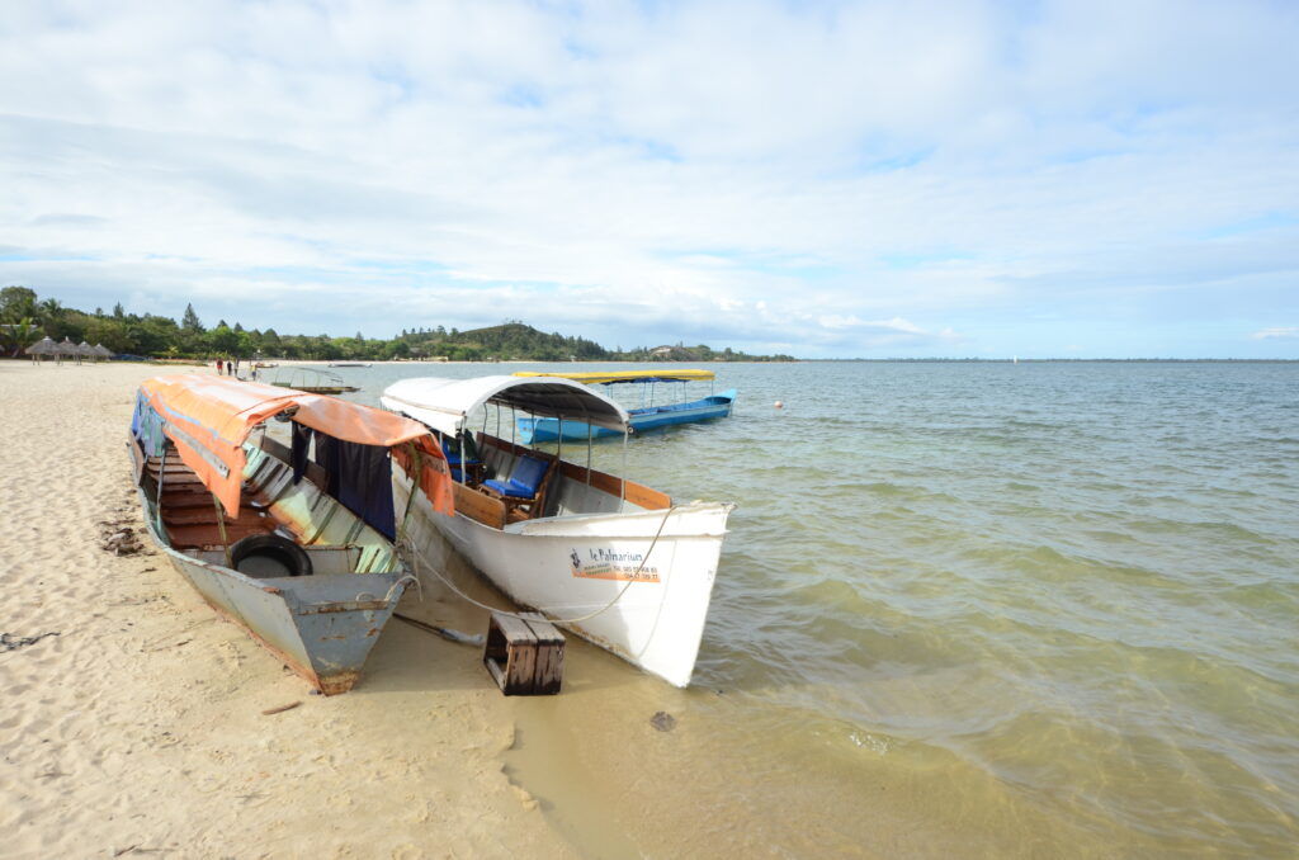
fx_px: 702
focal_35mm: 20
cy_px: 430
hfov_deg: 85.5
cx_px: 650
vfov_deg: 63.0
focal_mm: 13
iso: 250
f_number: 8
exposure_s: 1/500
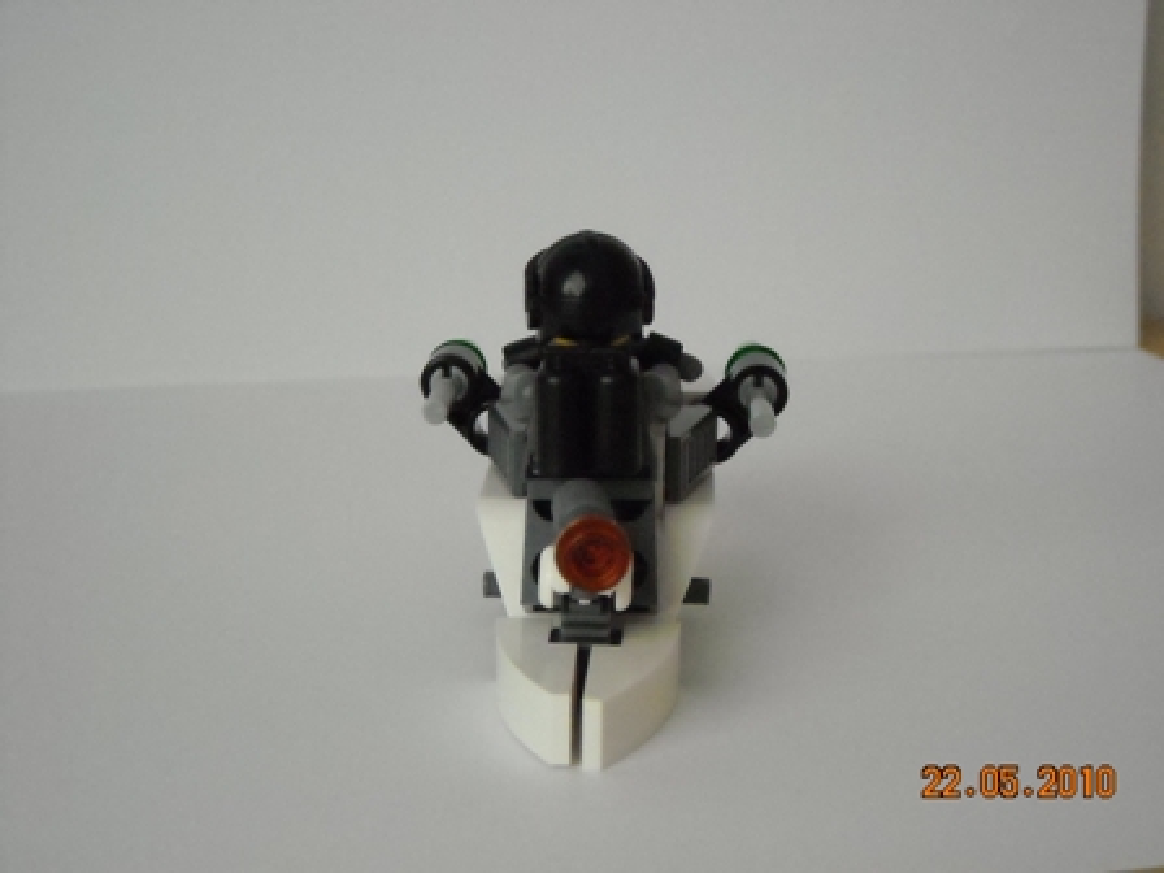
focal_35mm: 68
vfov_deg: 21.6
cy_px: 436
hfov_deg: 28.6
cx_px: 582
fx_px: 2287
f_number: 3.7
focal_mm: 11.02
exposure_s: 1/47
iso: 800
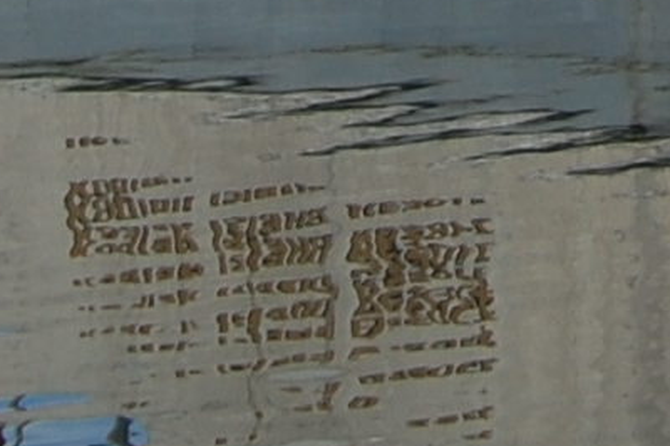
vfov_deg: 4.4
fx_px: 5448
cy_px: -1112
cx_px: 911
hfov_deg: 7.0
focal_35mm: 293
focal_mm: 26
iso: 200
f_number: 10
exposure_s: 1/400
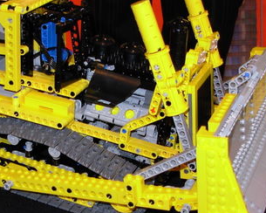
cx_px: 64
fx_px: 575
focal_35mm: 73
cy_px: 133
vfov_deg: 20.9
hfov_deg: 25.7
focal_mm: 6.3
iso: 50
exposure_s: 1/32
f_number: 2.9
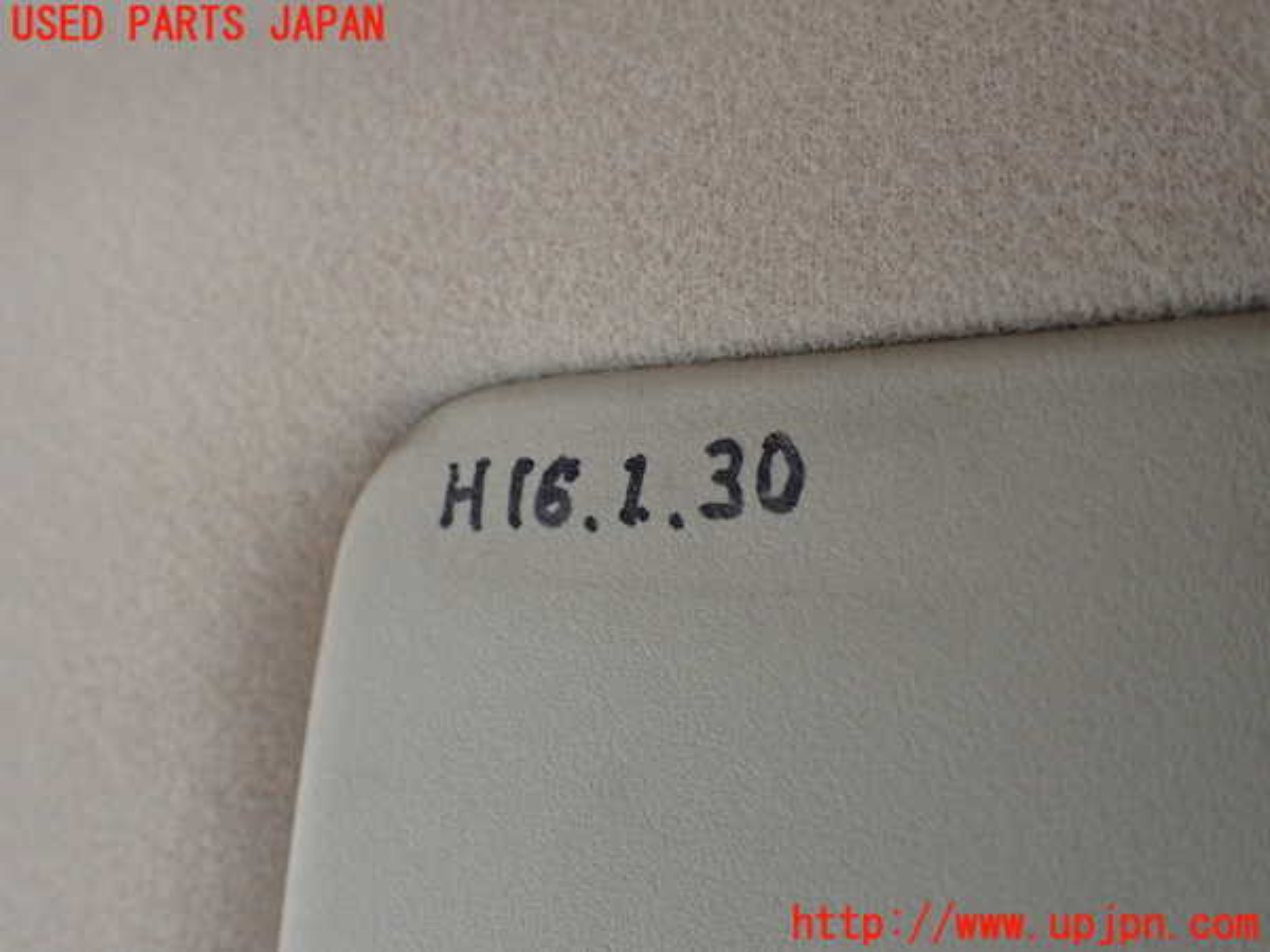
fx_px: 1101
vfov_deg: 46.8
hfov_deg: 60.0
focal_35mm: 30
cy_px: 476
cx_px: 635
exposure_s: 1/125
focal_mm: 5.4
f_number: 2.3
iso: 500
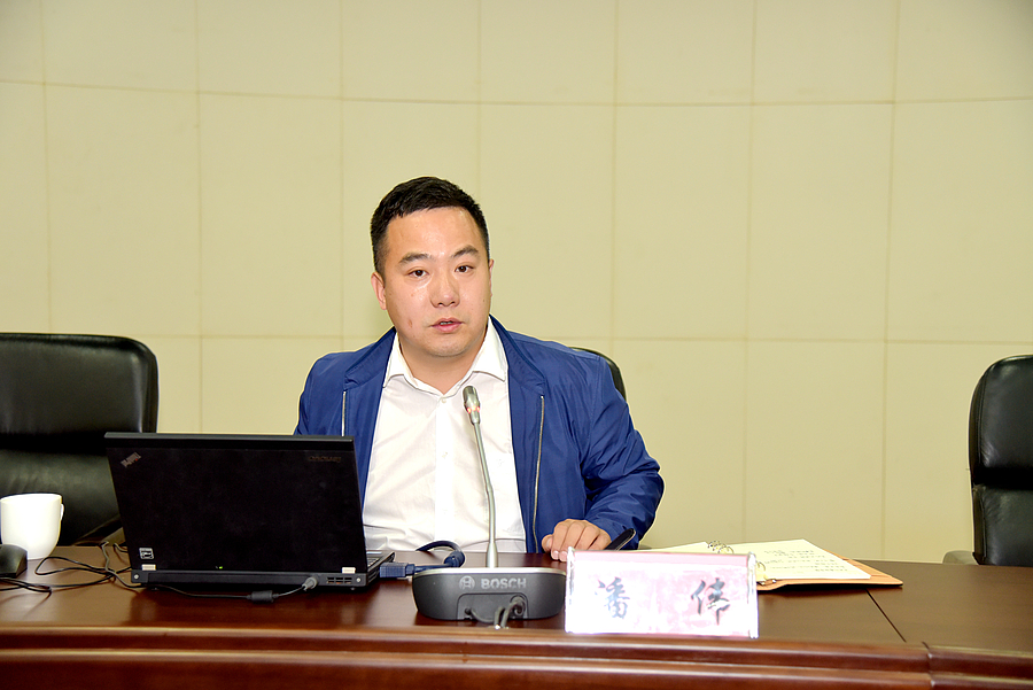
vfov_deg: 27.0
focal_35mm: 50
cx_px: 516
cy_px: 345
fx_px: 1435
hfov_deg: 39.6
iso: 1800
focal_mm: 50
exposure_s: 1/60
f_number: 4
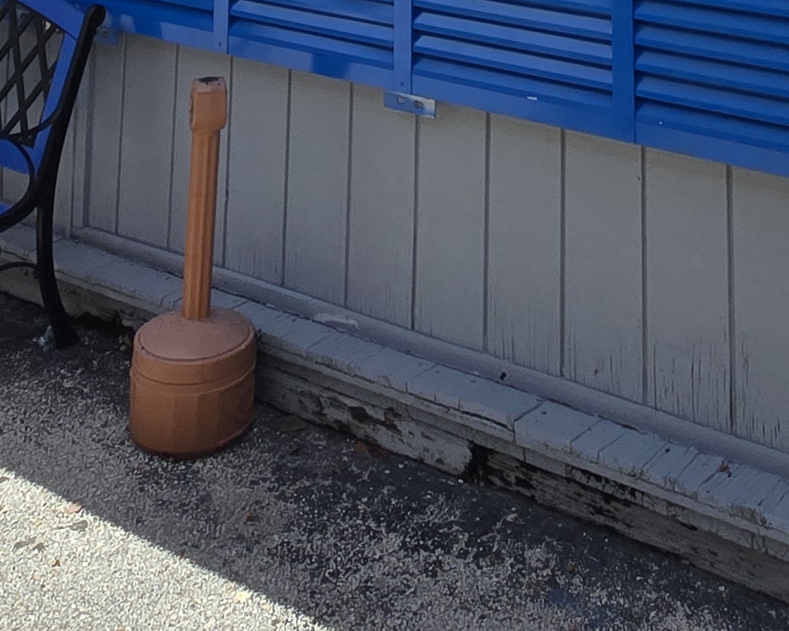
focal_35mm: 59
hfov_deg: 31.7
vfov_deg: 18.2
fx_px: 1378
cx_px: 539
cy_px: -606
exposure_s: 1/2027
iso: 50
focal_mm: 2.2
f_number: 2.2
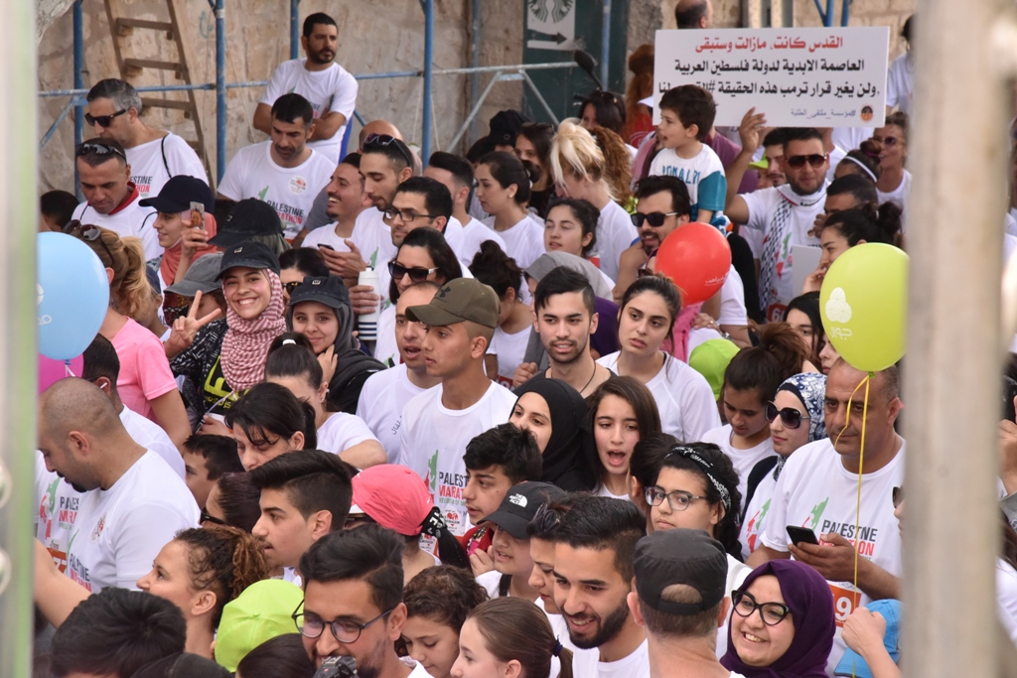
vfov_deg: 11.4
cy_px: 339
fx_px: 3390
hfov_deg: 17.1
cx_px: 508
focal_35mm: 120
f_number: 13
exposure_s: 1/640
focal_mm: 120
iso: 2500
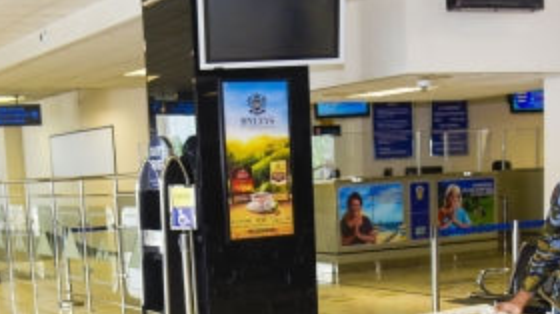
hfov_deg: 29.0
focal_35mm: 73
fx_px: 1083
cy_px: 365
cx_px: 240
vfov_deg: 15.9
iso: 400
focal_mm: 30
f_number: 4.5
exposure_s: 1/160
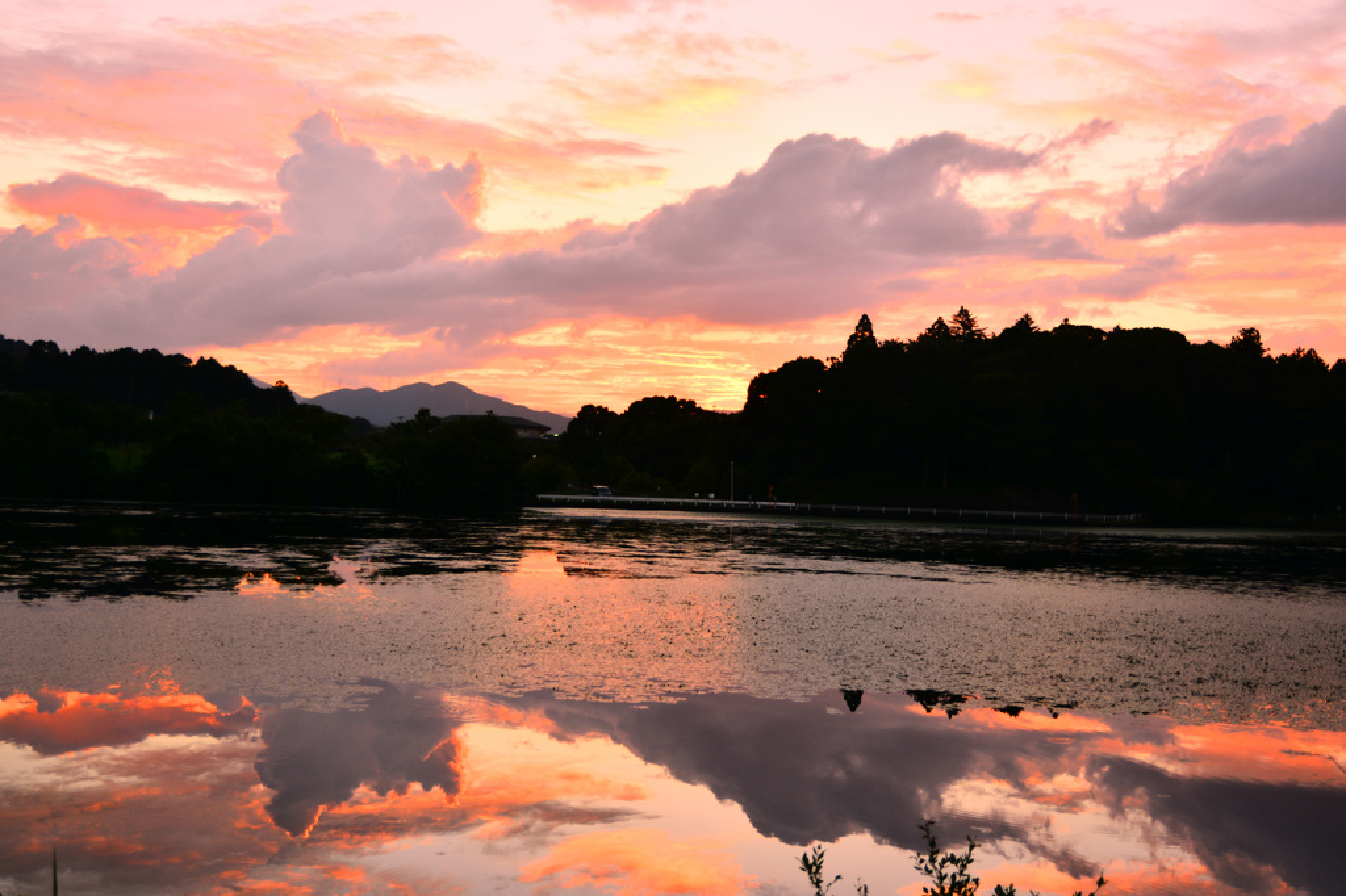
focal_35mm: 39
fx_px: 1458
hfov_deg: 49.6
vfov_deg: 34.2
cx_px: 673
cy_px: 448
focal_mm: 26
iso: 100
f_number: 2.8
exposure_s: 1/160
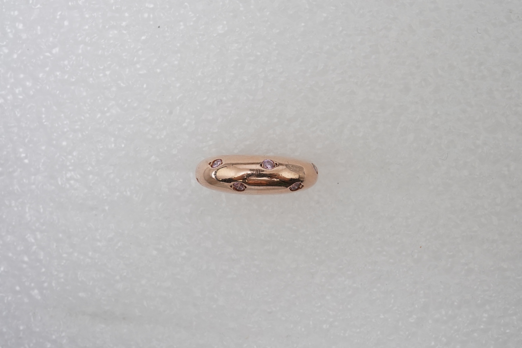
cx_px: 261
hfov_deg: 43.6
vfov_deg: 29.9
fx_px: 653
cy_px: 174
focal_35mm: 45
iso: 500
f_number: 22
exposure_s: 1/125
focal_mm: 30
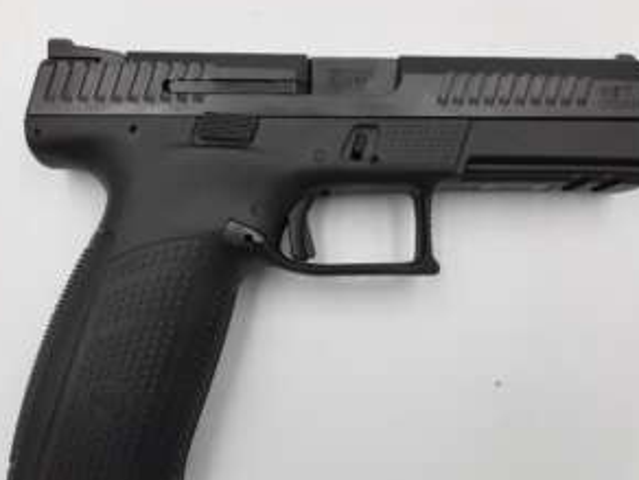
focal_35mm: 31
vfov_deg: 45.3
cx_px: 328
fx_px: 572
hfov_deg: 58.3
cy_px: 270
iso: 40
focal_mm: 4.6
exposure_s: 1/111
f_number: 2
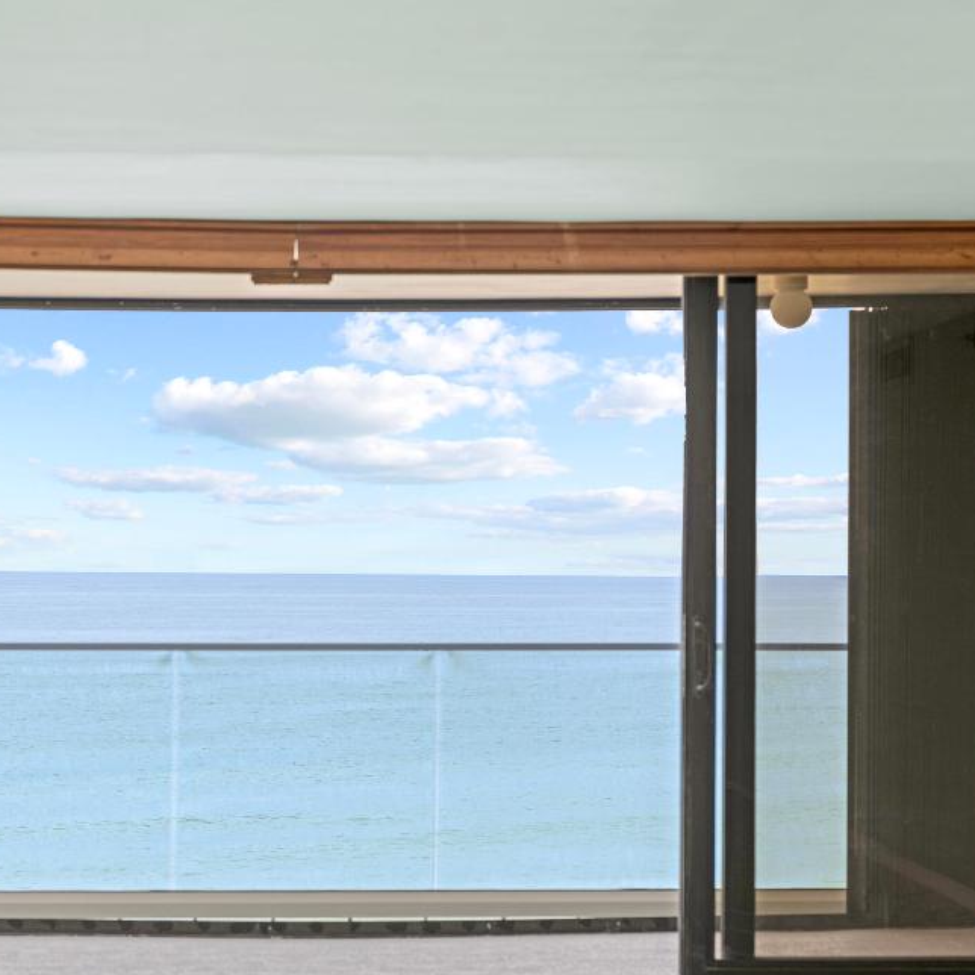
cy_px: 578
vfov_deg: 22.7
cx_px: 294
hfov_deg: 22.6
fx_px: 2422
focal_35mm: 76
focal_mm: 50
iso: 64
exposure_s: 1/50
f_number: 3.5
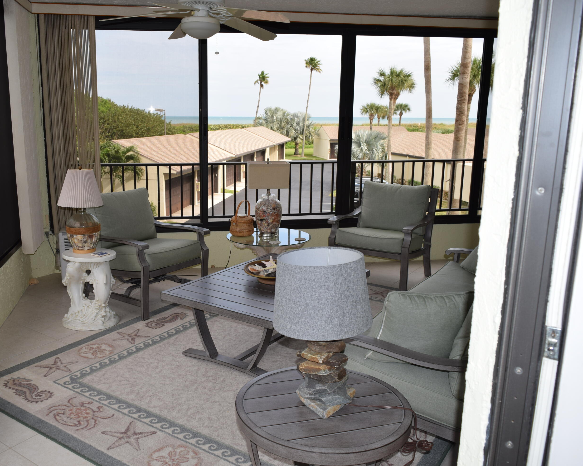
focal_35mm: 31
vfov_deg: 47.1
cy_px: 236
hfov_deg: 56.7
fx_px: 535
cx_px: 230
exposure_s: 1/125
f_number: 5.6
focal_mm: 18
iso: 100
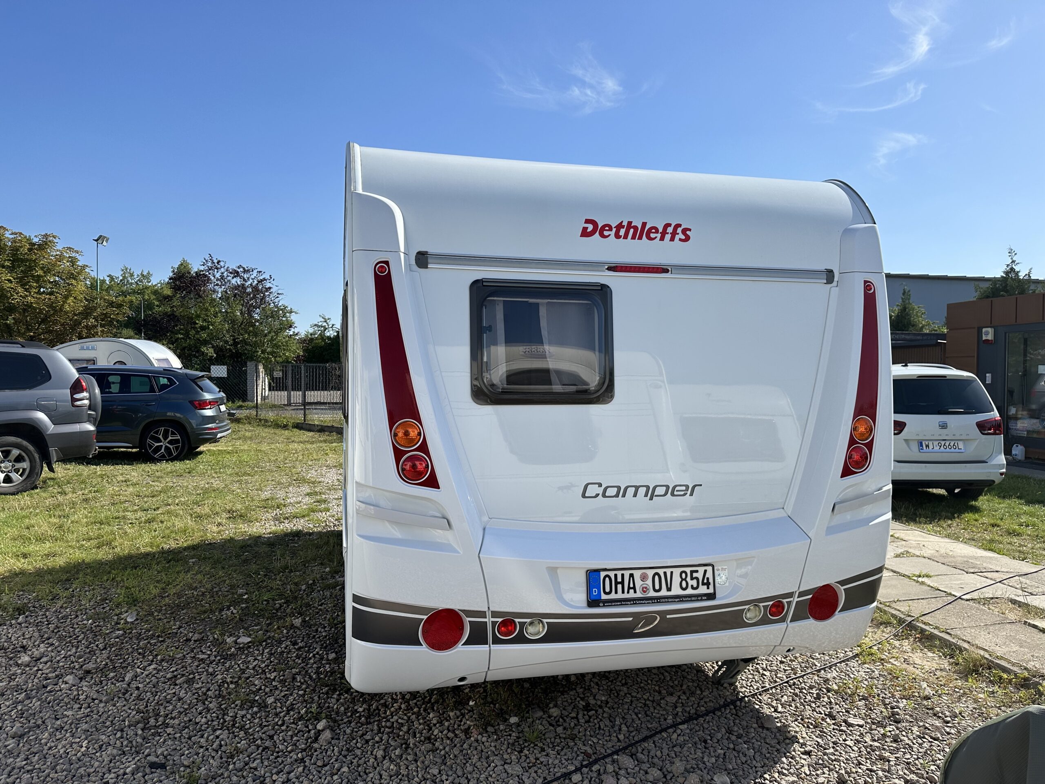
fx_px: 725
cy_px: 392
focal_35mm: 24
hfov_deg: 71.6
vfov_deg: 56.8
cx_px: 522
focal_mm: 6.86
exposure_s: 1/5525
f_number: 1.78
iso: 80
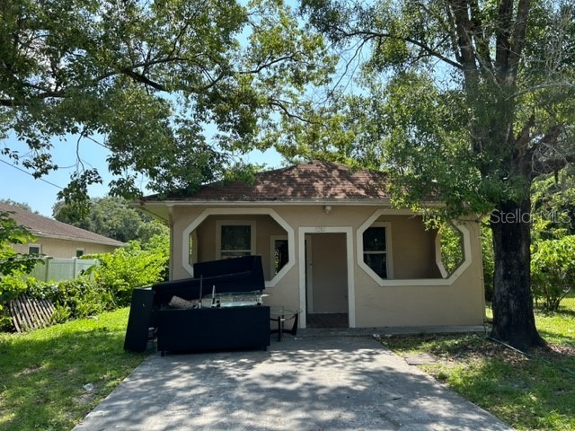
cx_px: 288
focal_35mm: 26
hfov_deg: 67.3
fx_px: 432
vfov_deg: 53.1
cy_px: 216
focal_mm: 5.7
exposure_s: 1/1468
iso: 50
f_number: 1.5
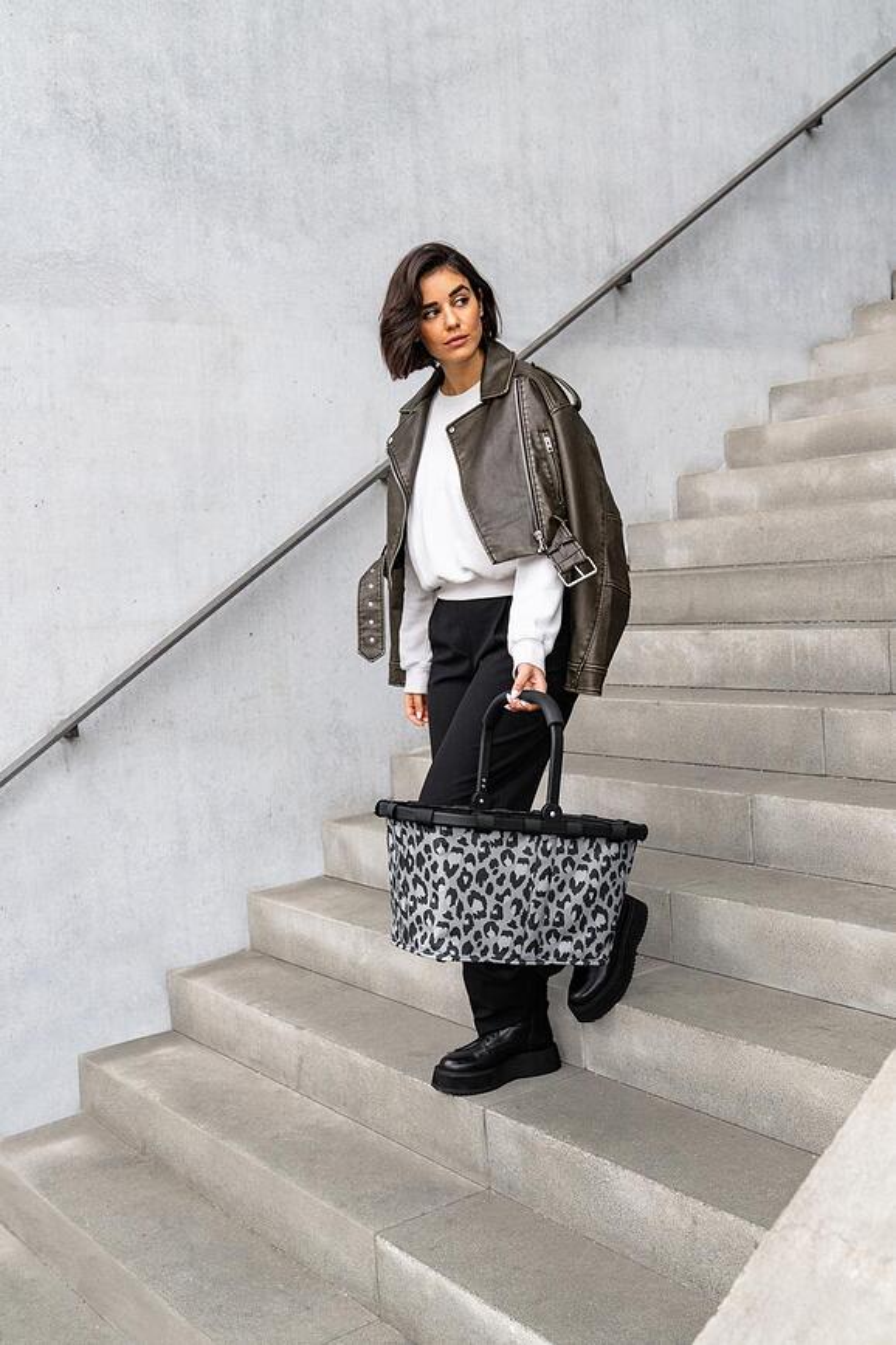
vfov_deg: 53.1
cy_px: 672
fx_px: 1344
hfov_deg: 36.9
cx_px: 448
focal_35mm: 36
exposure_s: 1/500
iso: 1250
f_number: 6.3
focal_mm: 36
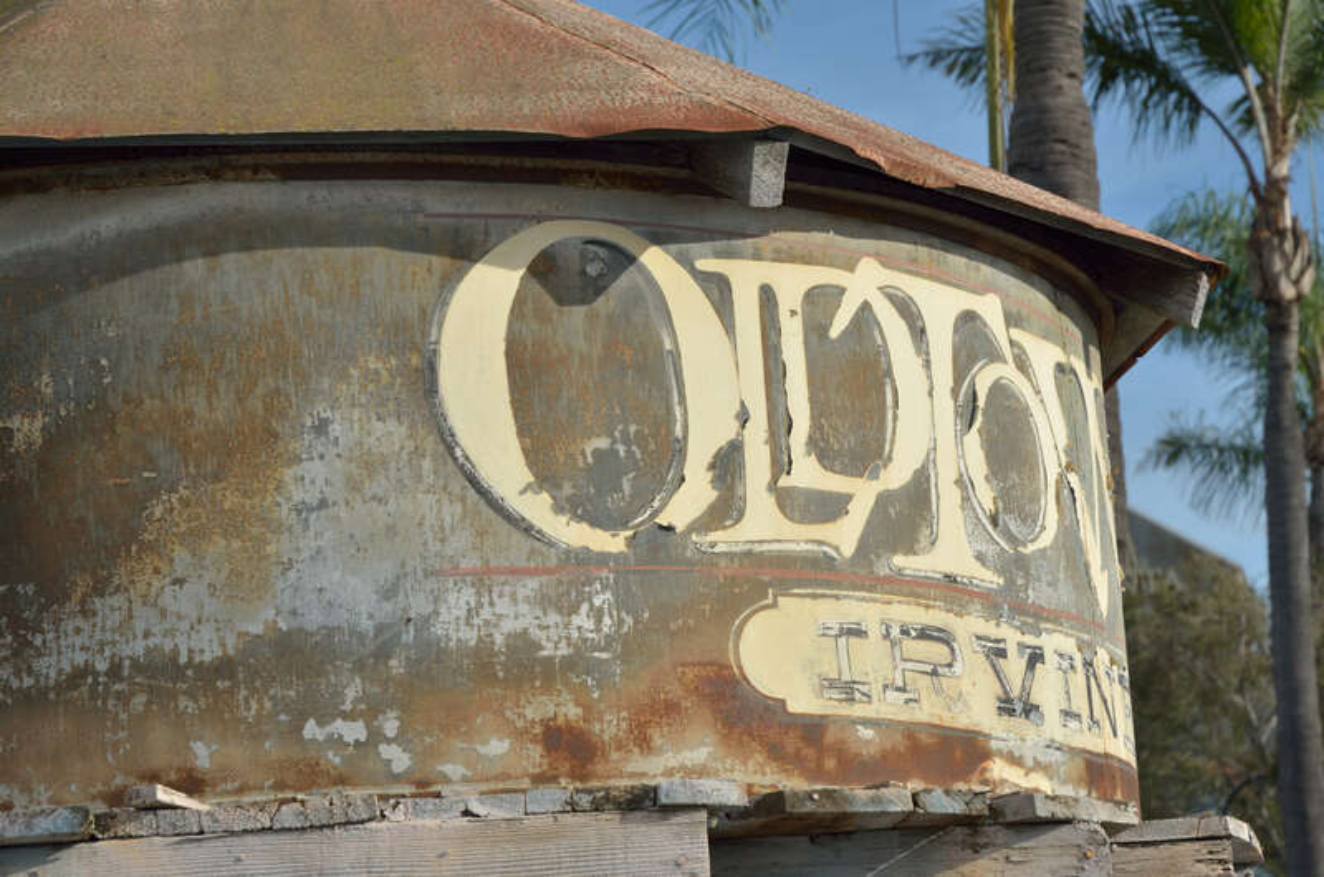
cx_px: 662
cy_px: 438
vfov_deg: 13.0
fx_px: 3854
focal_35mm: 105
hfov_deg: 19.5
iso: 200
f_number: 7.1
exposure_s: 1/800
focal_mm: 70
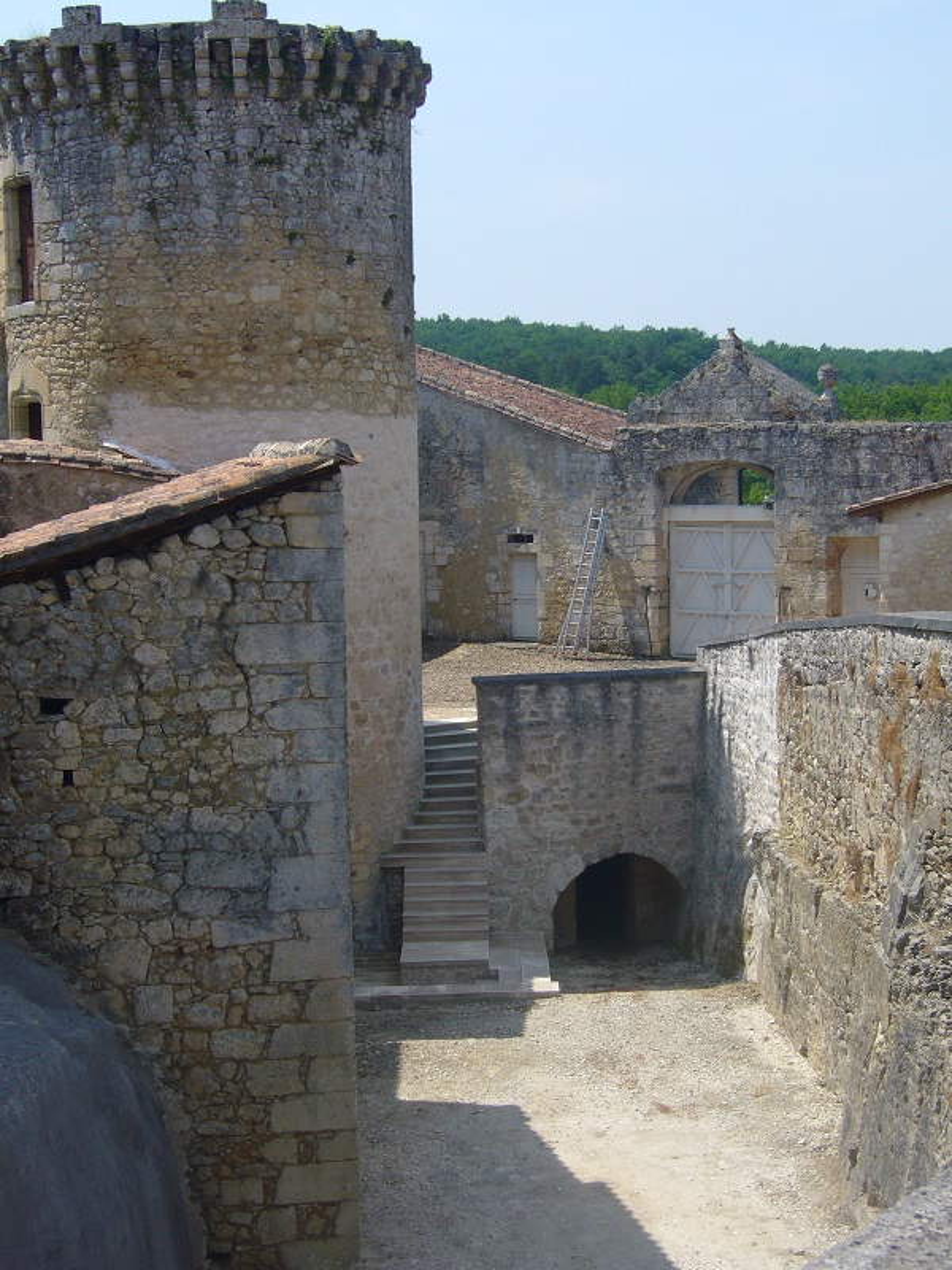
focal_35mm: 66
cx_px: 476
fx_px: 2420
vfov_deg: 29.4
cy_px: 635
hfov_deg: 22.3
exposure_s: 1/320
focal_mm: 10.9
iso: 100
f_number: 7.7
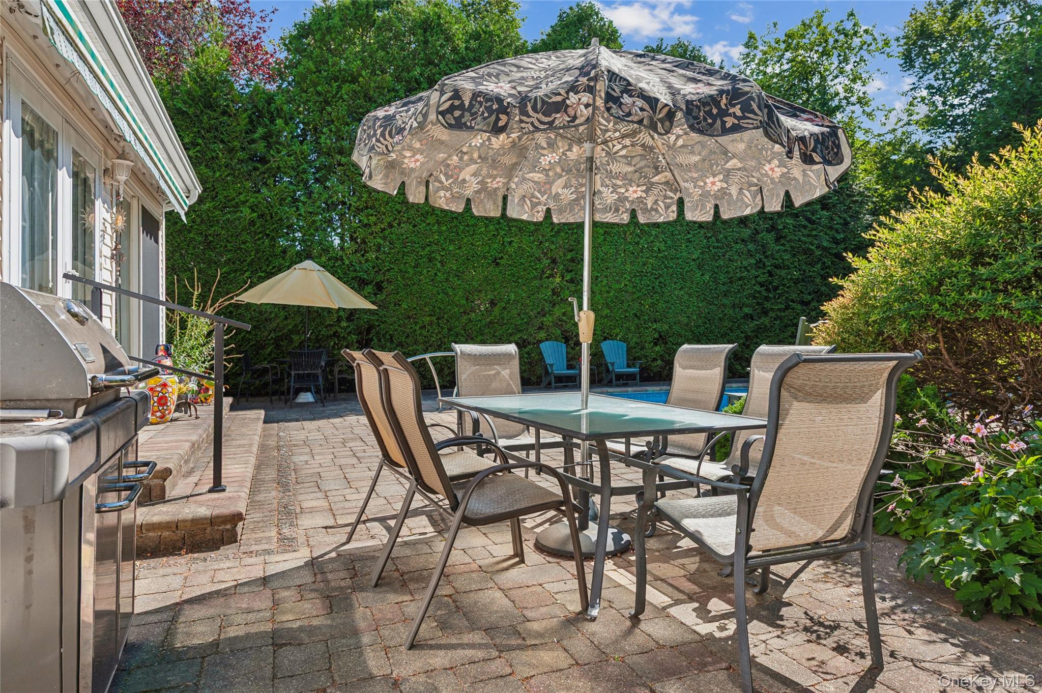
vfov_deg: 59.4
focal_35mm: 21
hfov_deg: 81.2
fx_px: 607
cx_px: 521
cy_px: 346
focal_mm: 21
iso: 200
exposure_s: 1/400
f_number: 8
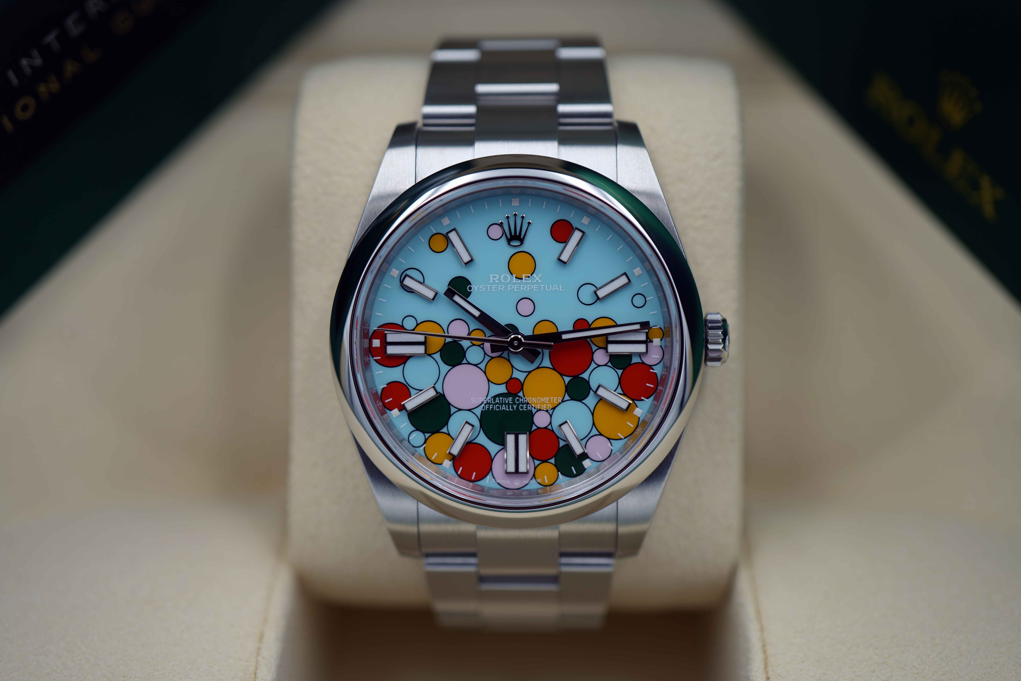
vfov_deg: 27.0
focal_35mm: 50
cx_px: 510
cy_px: 340
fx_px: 1418
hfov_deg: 39.6
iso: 100
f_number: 2.8
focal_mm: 50
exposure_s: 1/125
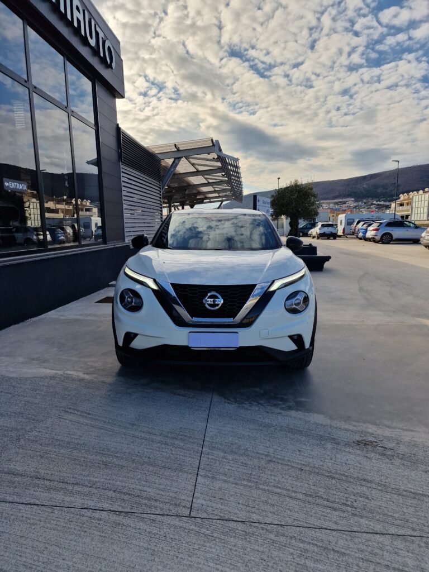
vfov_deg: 73.9
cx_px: 214
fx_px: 380
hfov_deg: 58.9
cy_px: 286
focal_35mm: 23
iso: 50
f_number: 1.8
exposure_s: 1/1360
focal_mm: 6.4
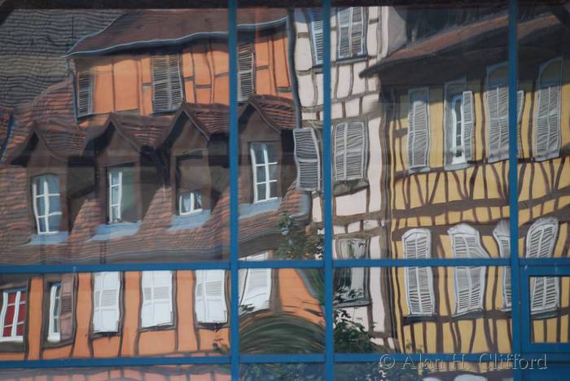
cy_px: 190
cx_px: 285
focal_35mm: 300
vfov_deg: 4.6
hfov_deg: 6.9
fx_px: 4754
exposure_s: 1/60
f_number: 5.6
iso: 100
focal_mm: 200
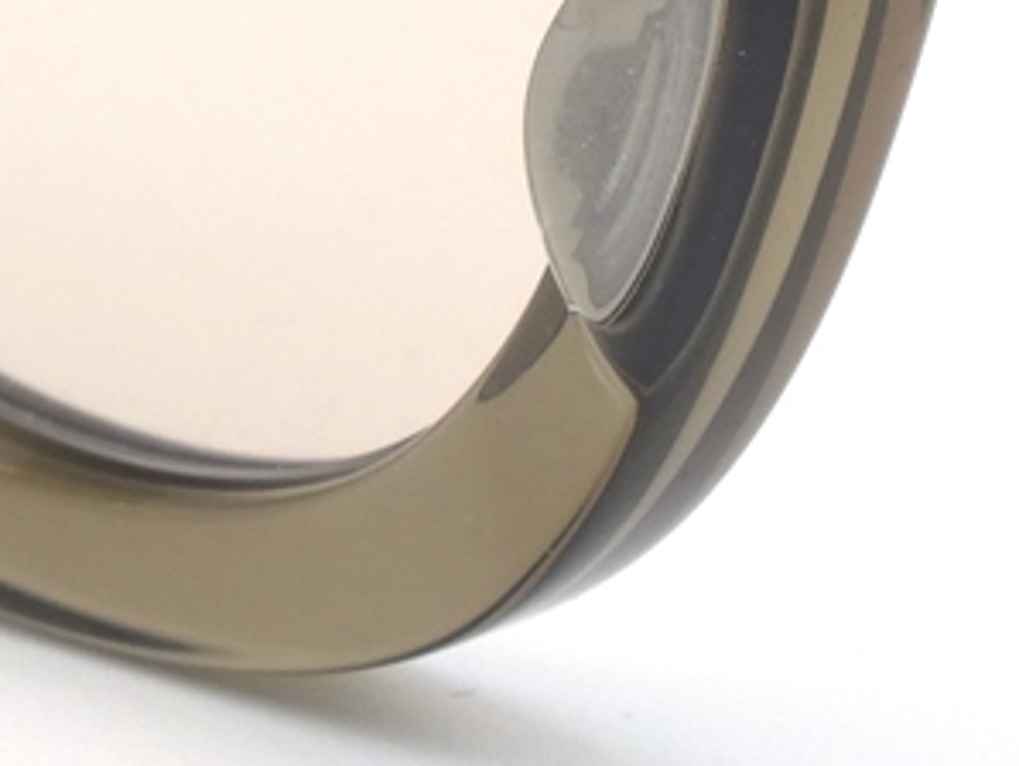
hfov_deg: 2.8
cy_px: 96
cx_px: 728
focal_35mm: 718
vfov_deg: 2.1
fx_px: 21153
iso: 80
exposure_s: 1/160
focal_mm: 38.4
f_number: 5.6
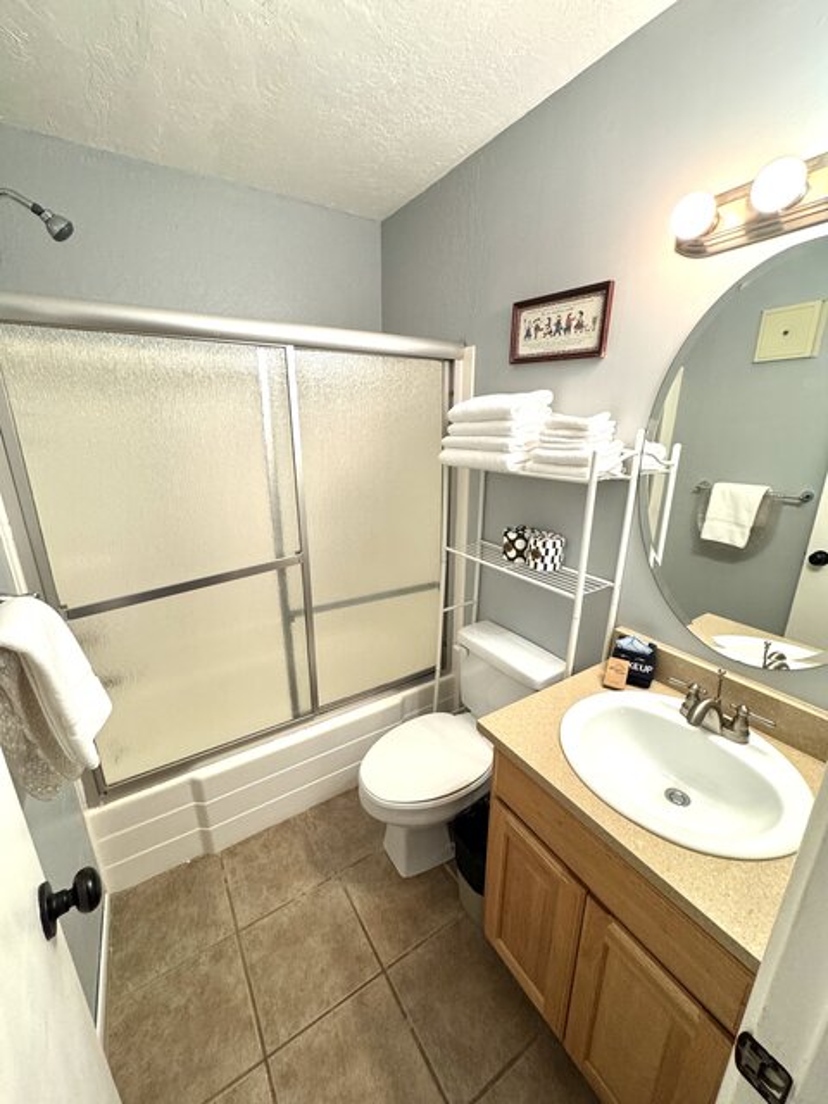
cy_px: 552
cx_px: 414
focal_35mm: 14
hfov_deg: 85.7
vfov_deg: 102.1
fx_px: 446
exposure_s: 1/60
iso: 200
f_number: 2.2
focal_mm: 2.22
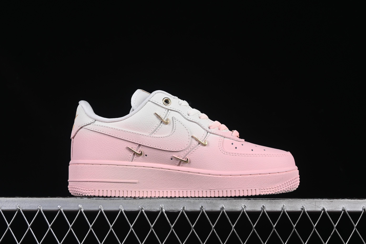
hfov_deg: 27.0
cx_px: 183
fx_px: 762
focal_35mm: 75
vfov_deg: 18.2
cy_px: 122
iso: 160
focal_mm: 50
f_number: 8
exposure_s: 1/60
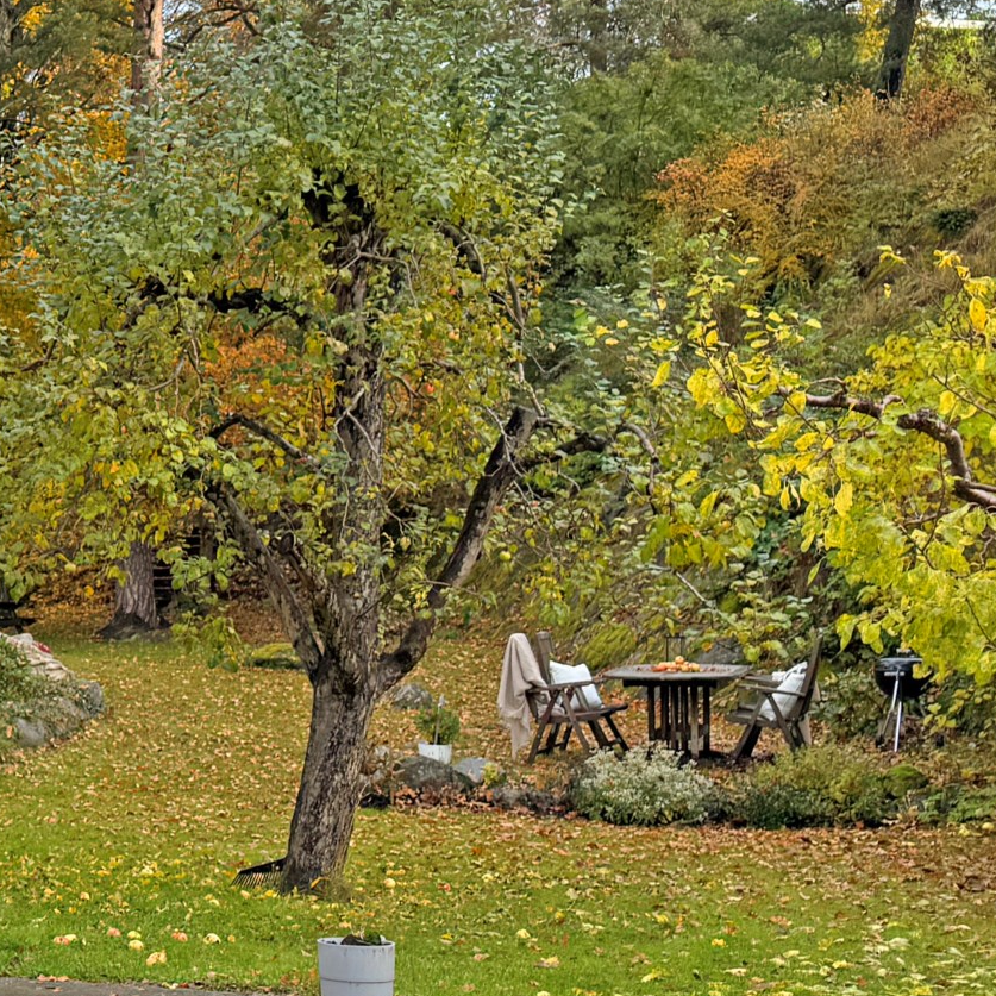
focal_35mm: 73
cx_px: -262
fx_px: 2376
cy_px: 585
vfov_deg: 23.6
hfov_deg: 21.6
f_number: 1.78
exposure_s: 1/1524
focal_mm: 6.76
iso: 80
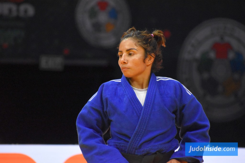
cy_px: 82
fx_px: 3063
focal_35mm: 450
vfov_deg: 3.1
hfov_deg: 4.6
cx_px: 122
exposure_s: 1/640
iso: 6400
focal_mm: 300
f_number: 7.1
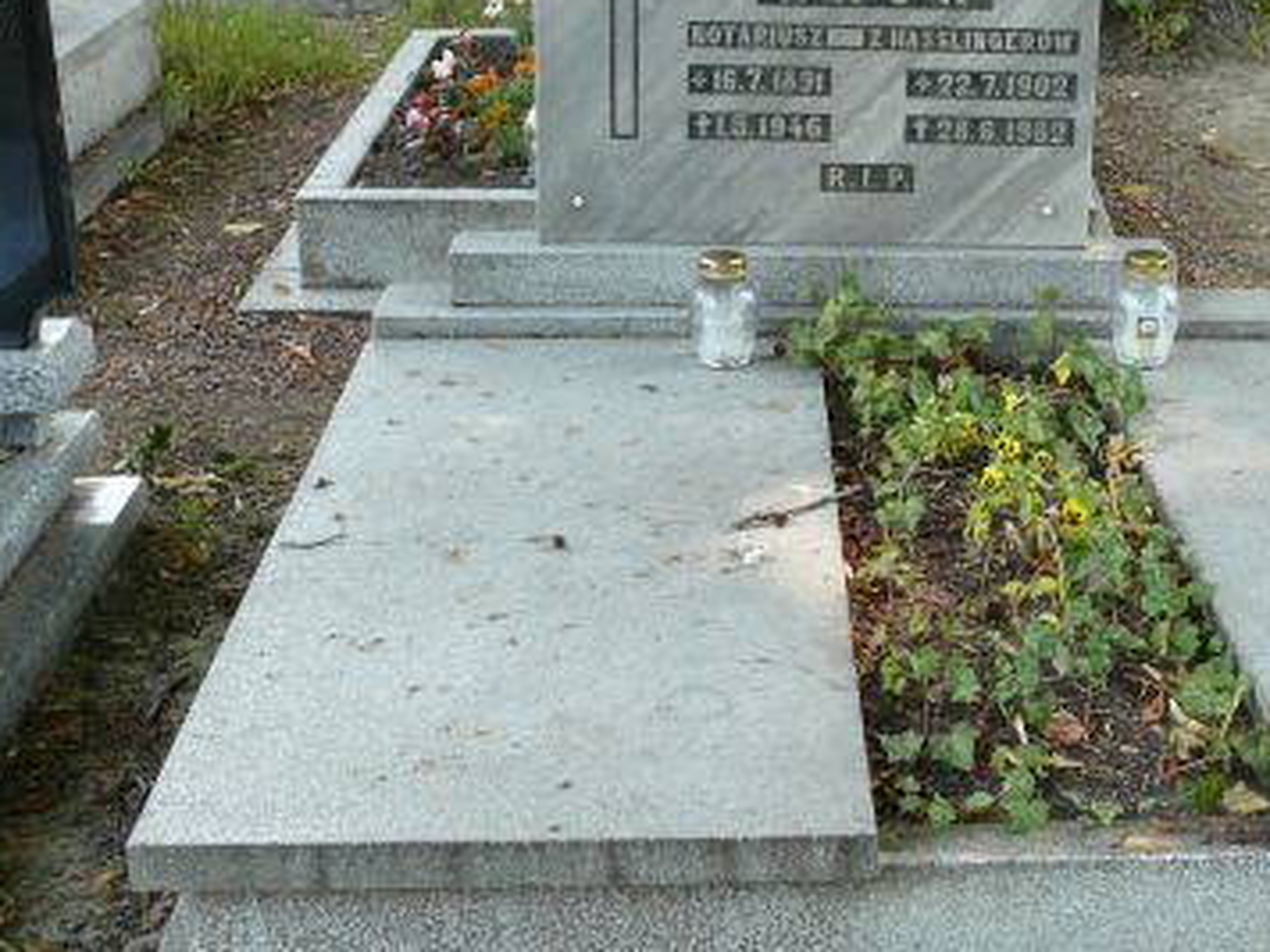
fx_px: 2311
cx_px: 963
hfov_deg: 30.2
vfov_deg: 23.2
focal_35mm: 63
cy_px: 585
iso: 100
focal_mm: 7.4
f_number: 2.8
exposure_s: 1/80
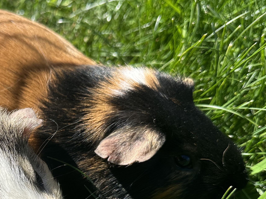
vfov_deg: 25.5
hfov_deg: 32.6
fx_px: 430
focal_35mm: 56
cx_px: 26
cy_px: 170
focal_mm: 6.86
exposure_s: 1/2660
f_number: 1.78
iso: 80
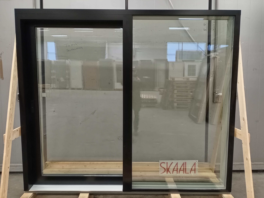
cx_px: 132
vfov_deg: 51.4
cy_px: 99
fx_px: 206
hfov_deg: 65.3
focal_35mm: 27
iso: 1167
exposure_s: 1/20
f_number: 1.8
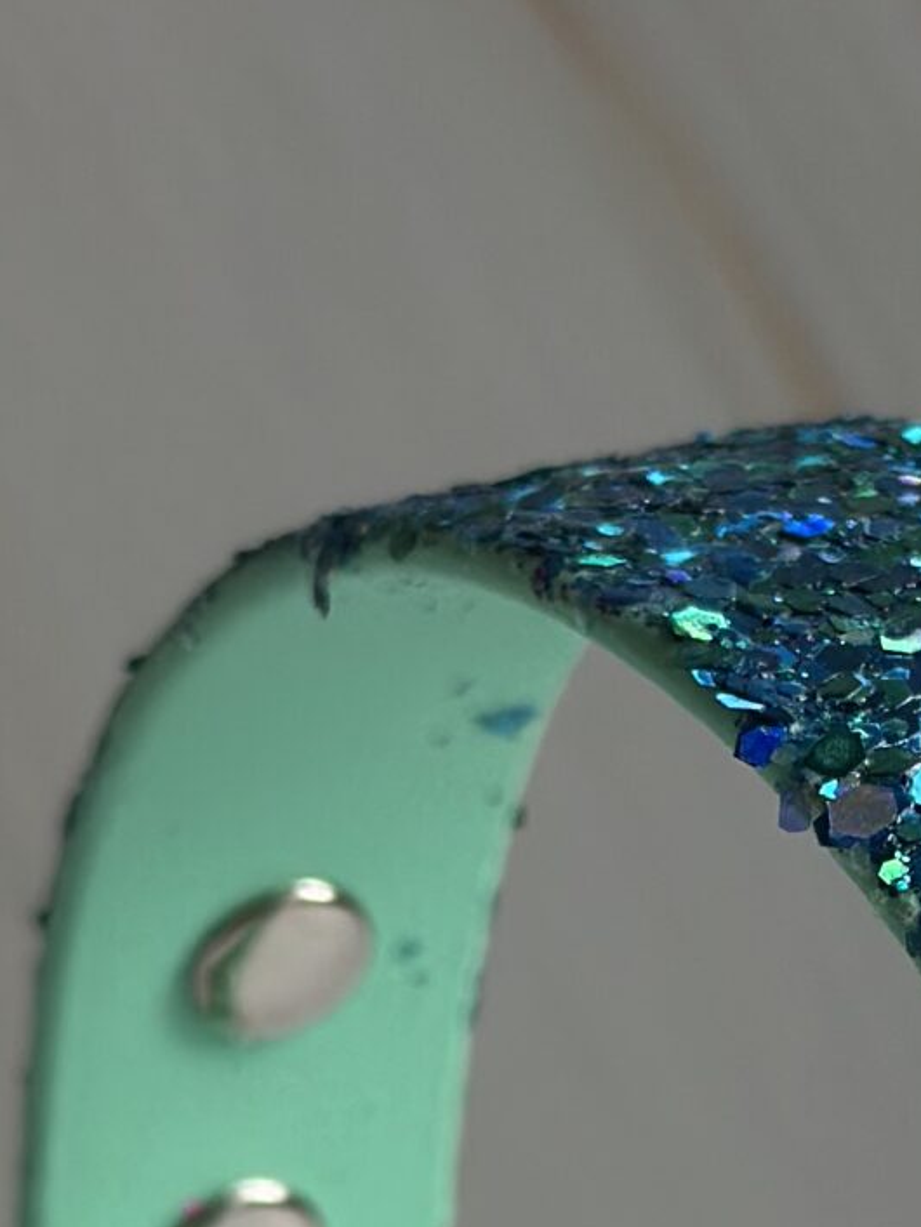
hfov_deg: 8.5
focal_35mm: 174
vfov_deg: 11.2
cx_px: 888
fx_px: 6169
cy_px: 1403
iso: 80
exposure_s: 1/272
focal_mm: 6.86
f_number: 1.78
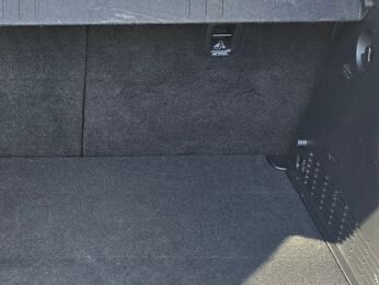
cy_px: 195
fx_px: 745
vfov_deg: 21.5
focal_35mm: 68
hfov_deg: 27.2
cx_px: 18
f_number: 1.7
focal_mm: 6.3
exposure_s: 1/180
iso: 125
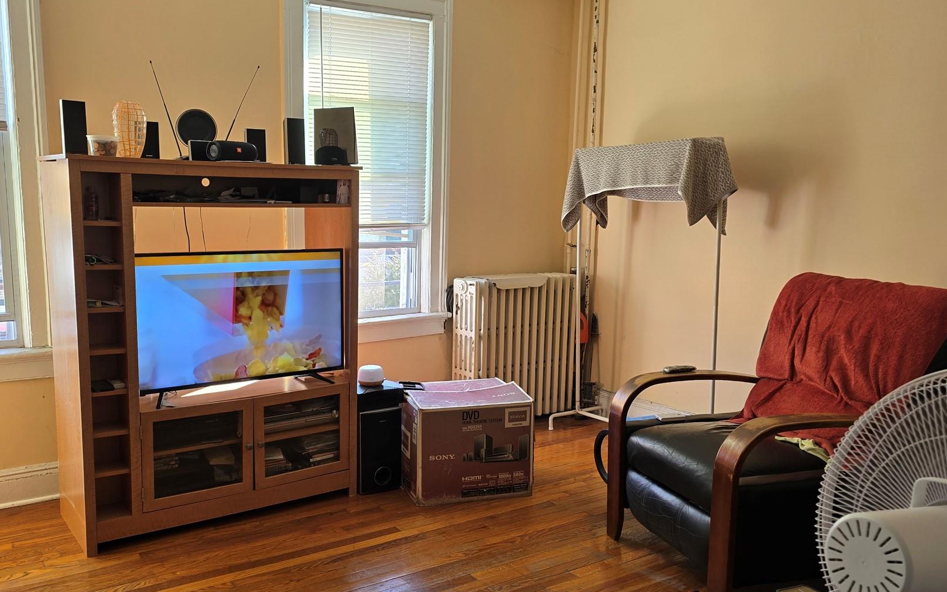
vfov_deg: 40.4
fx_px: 800
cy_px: 351
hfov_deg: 61.0
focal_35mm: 31
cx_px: 404
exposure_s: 1/60
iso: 40
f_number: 1.7
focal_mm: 6.3
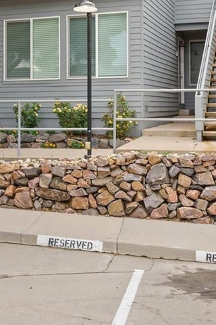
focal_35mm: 55
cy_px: 86
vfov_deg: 35.5
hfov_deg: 24.6
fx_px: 495
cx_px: 82
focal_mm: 22
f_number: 8
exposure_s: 1/20
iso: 100
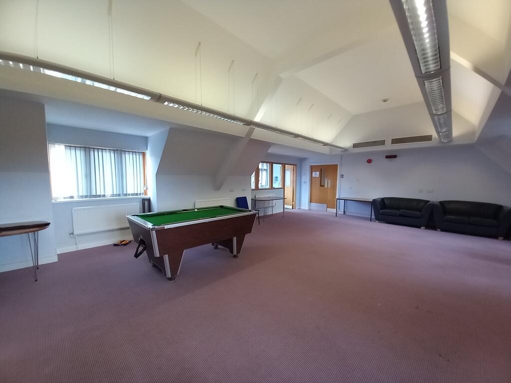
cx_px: 256
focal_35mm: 13
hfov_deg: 106.2
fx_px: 192
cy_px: 192
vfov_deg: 89.9
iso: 160
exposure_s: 1/50
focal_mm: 1.13
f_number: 2.2
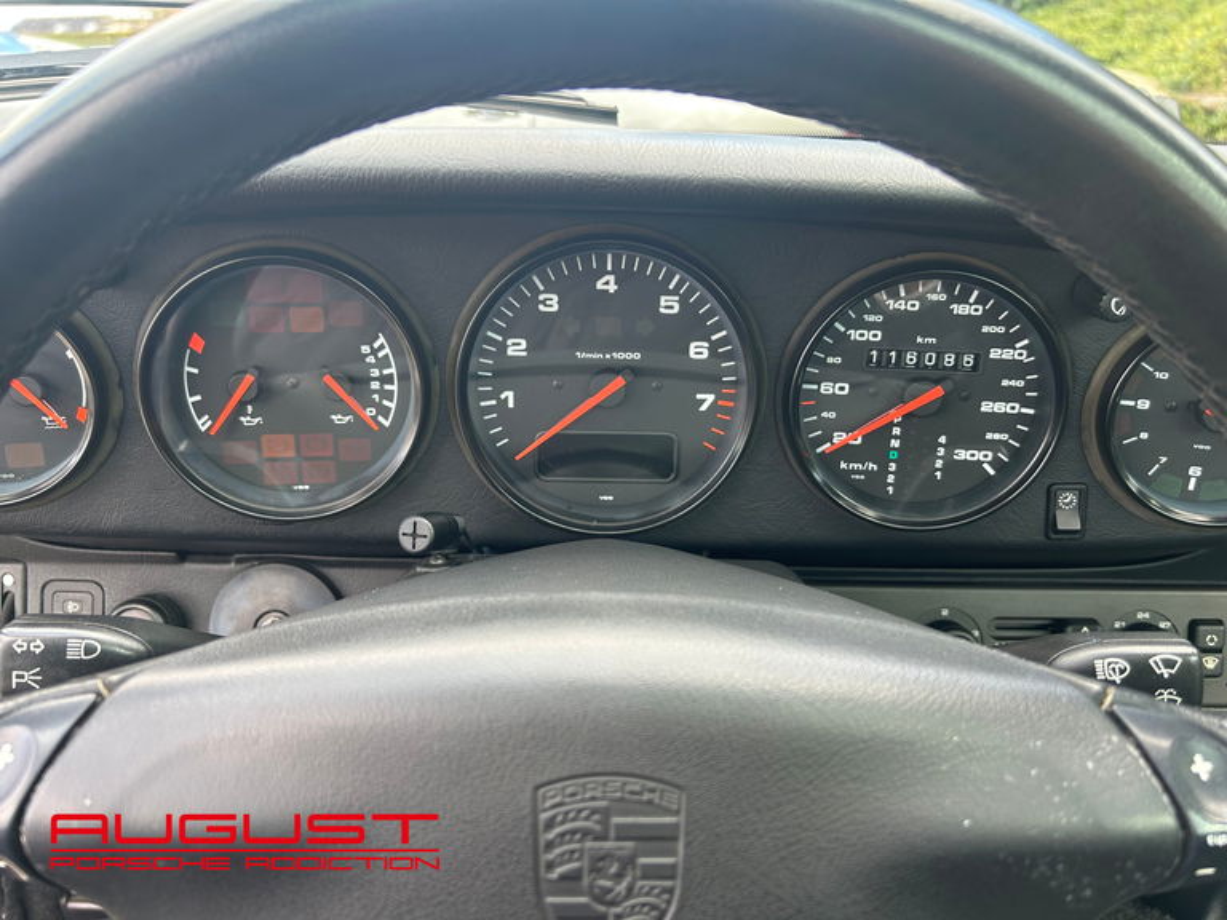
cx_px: 614
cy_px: 460
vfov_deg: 53.1
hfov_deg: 67.3
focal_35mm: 26
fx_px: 922
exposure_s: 1/121
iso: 64
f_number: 1.5
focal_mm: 5.7
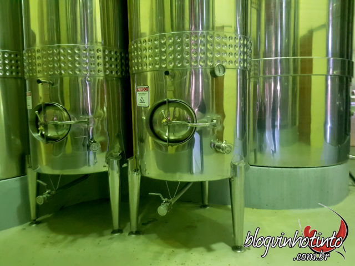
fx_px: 267
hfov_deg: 67.3
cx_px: 178
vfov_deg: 53.1
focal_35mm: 26
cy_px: 133
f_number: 1.7
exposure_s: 1/10
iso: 250
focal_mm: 4.2
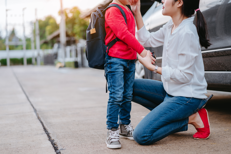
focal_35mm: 55
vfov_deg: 24.6
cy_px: 77
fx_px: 353
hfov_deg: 36.2
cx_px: 116
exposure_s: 1/400
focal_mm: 55
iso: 160
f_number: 2
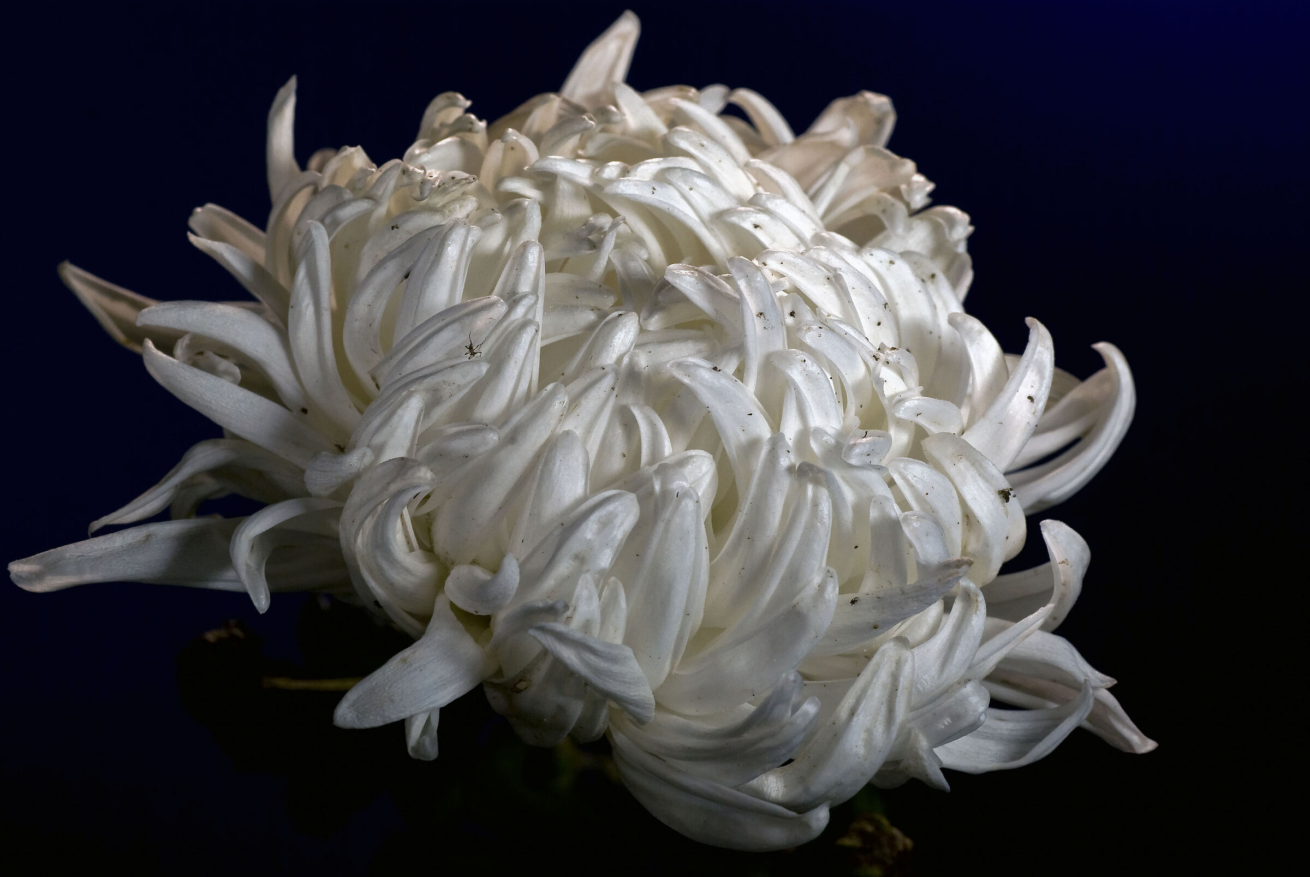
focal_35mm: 135
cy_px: 438
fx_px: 4919
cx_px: 655
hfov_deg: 15.2
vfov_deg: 10.2
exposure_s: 1/6
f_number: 11
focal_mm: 90
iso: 200
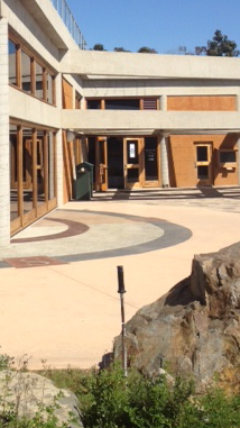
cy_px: 121
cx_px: 68
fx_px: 725
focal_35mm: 64
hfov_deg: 18.7
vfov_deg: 32.4
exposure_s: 1/2208
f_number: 2.4
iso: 64
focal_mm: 4.28
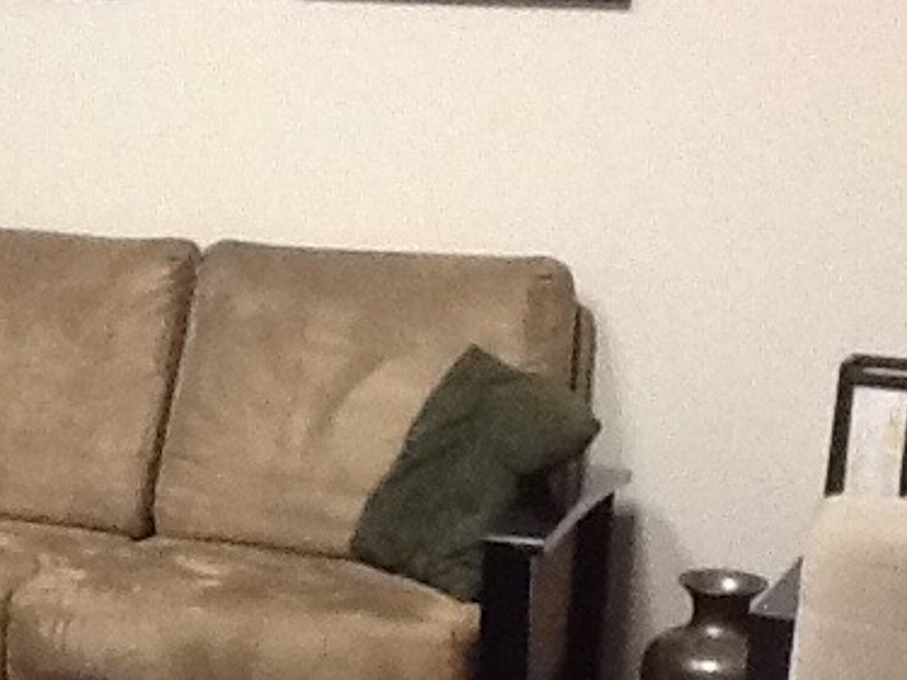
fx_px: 2148
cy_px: 564
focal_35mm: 82
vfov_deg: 17.8
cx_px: -94
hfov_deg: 22.5
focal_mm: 2.03
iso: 320
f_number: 2.4
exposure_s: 1/30
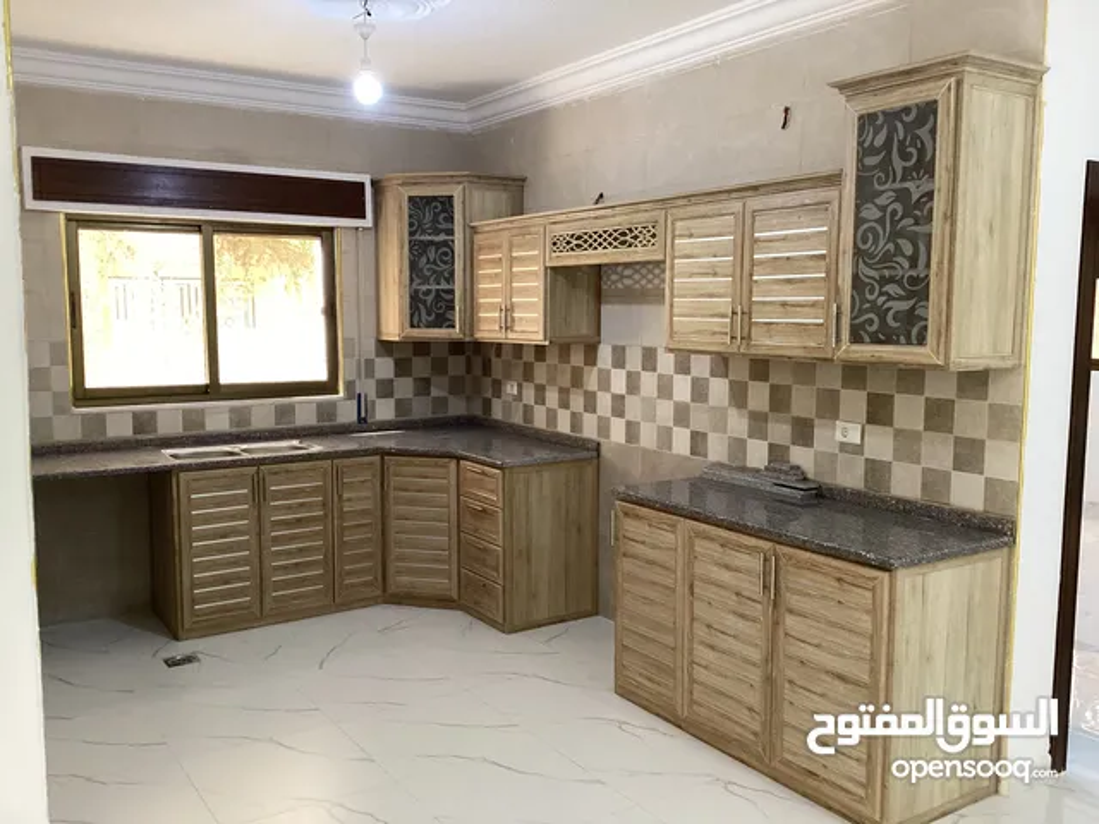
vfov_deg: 45.4
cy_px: 412
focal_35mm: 31
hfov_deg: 58.4
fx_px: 984
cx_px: 550
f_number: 2.4
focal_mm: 3.3
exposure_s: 1/60
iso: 200
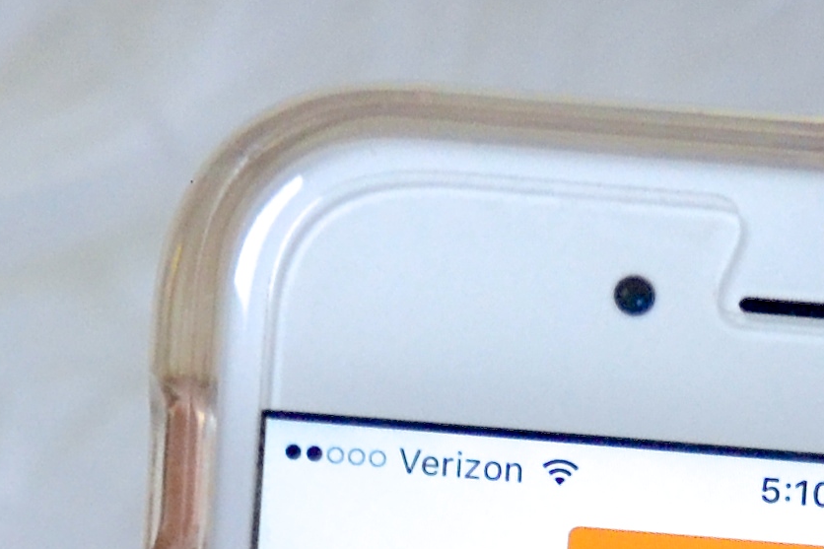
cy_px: 1492
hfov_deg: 8.3
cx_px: 657
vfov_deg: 5.3
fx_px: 5675
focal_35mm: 248
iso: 1600
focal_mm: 30
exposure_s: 1/160
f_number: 5.6
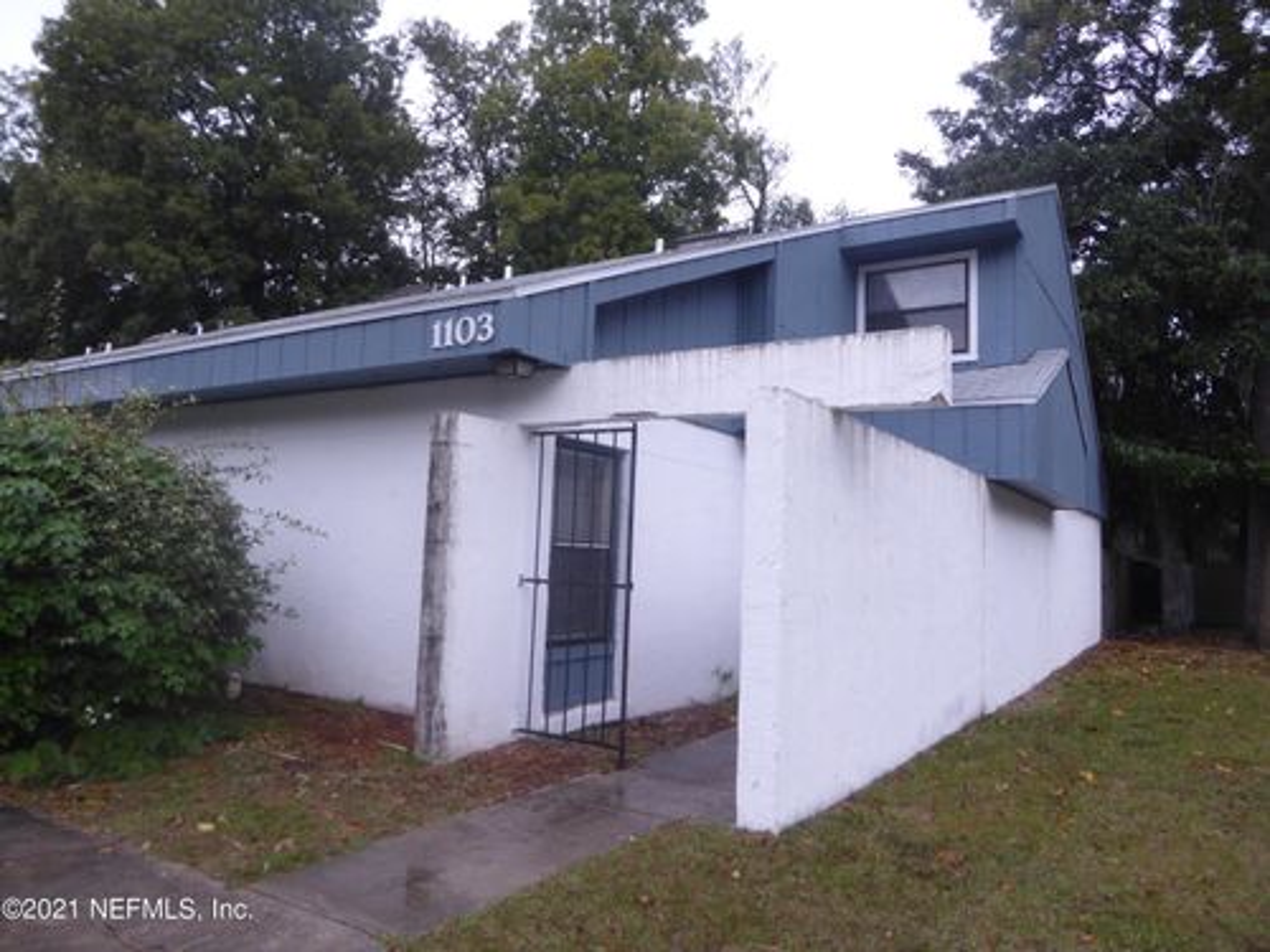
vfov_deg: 54.9
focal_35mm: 25
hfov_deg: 69.4
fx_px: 917
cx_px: 635
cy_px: 476
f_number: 3.3
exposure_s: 1/100
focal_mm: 4.3
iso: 100
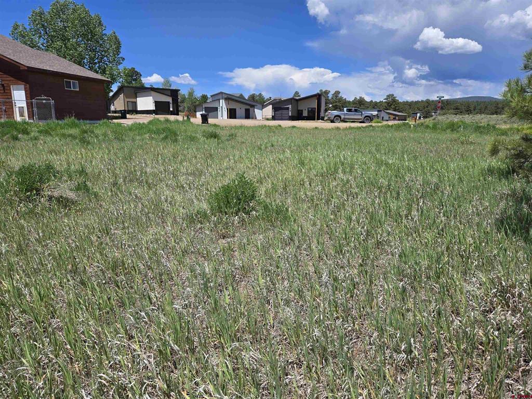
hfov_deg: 73.9
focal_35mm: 23
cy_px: 200
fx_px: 353
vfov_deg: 58.9
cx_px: 266
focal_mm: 5.4
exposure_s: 1/2921
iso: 32
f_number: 1.8
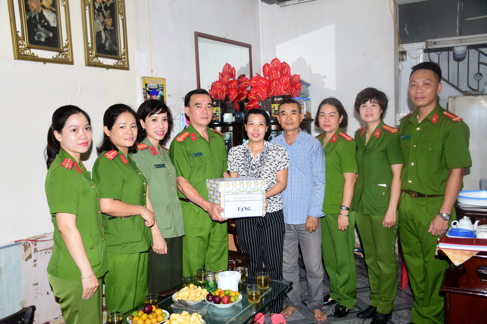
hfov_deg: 55.1
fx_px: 467
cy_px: 162
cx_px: 244
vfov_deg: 38.4
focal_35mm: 34
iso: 250
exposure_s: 1/200
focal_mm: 23
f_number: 3.8
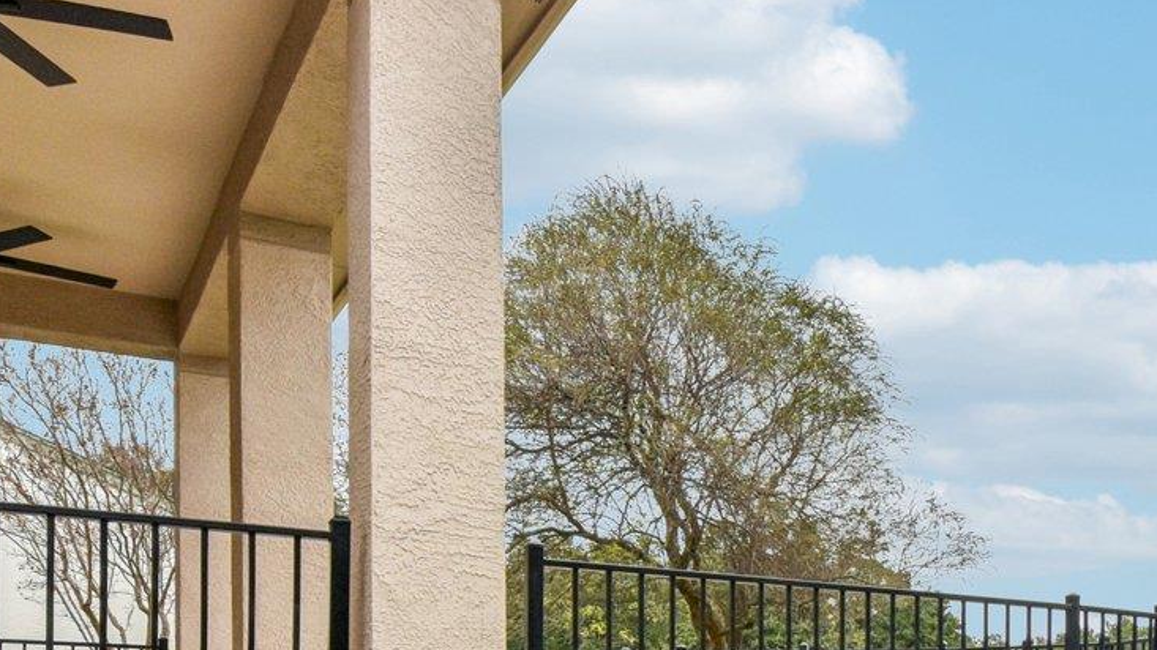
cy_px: 671
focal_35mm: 41
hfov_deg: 44.8
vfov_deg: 27.1
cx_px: 1045
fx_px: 1258
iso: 400
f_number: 8
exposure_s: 1/500
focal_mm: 14
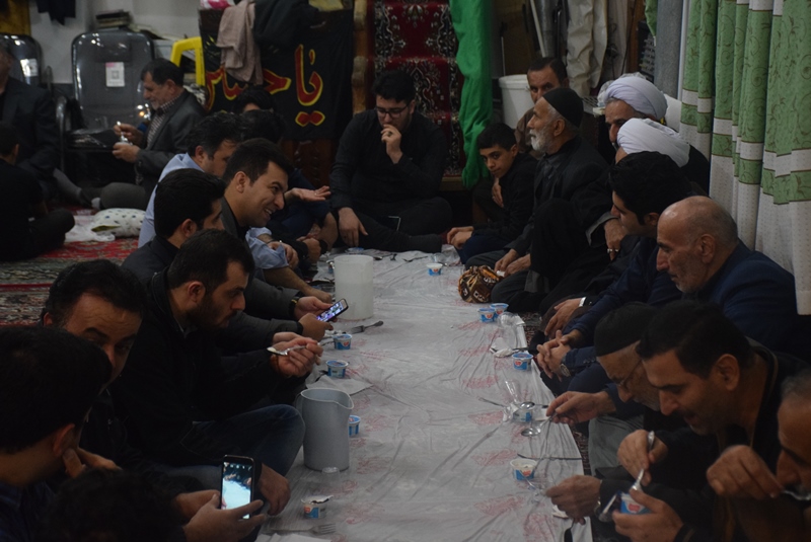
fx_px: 1691
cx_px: 406
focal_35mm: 75
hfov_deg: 27.0
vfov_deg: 18.2
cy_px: 271
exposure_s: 1/125
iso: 2500
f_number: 4.8
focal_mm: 50
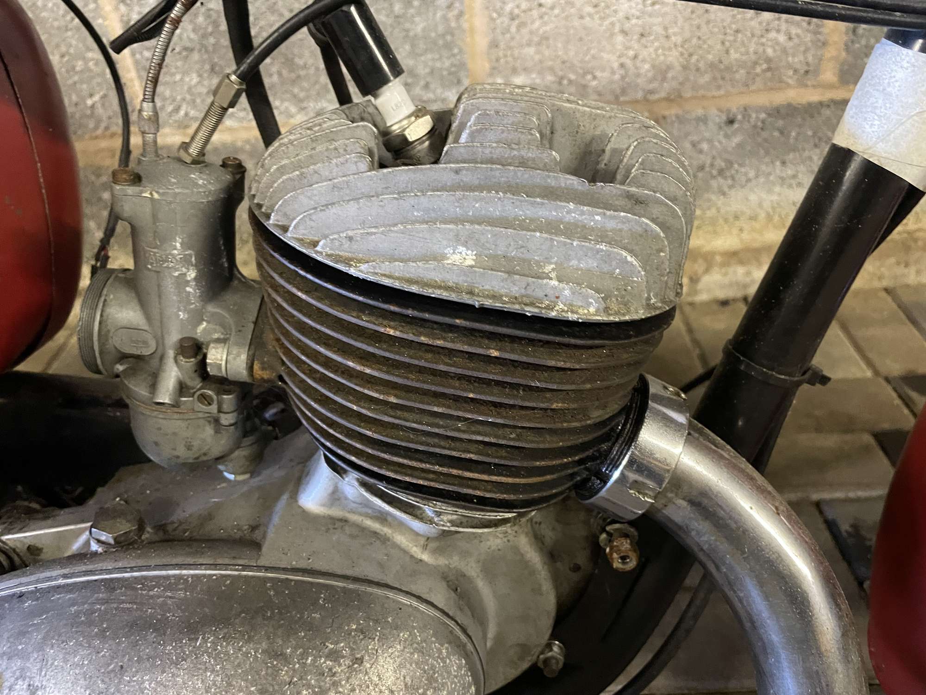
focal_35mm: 26
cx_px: 463
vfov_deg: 53.1
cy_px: 348
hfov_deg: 67.3
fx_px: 696
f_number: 1.6
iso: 500
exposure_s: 1/25
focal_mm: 4.2
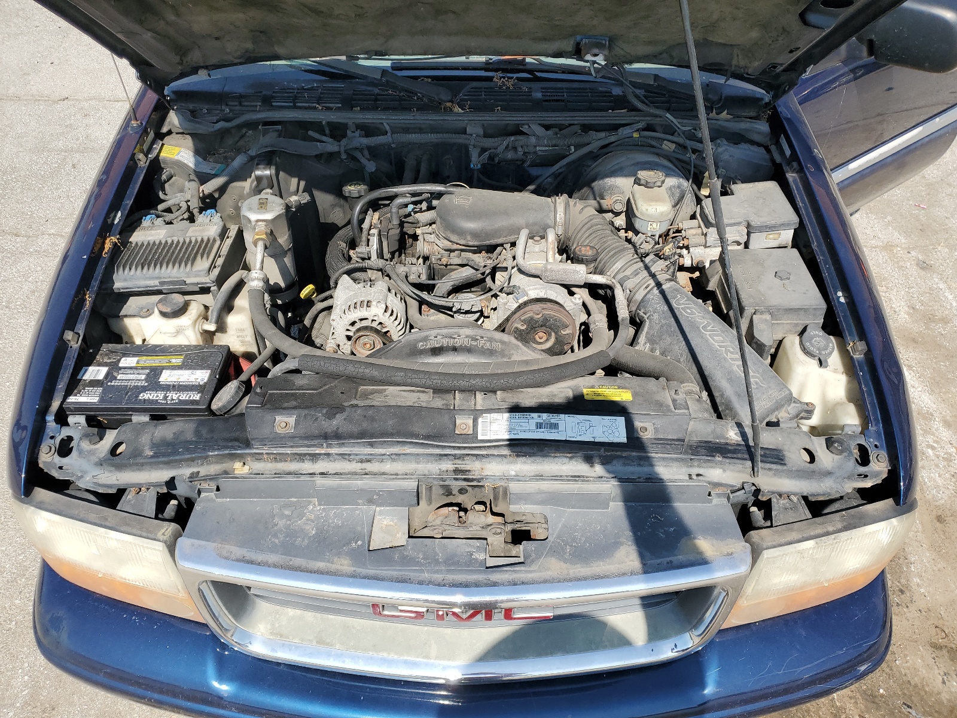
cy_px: 359
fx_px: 719
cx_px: 478
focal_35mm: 26
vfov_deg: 53.1
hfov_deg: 67.3
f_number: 1.5
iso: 50
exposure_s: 1/2000
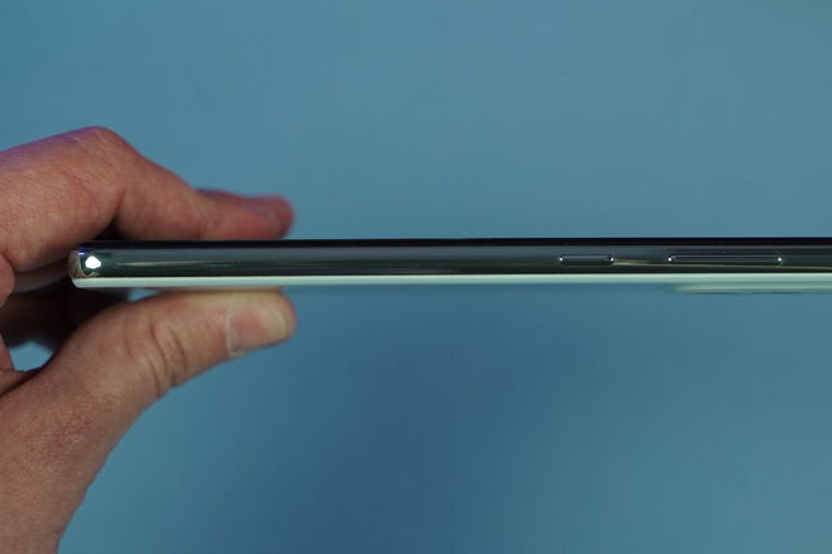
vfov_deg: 21.5
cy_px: 266
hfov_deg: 31.9
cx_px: 467
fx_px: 1455
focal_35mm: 63
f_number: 5
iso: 640
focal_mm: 50
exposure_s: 1/125
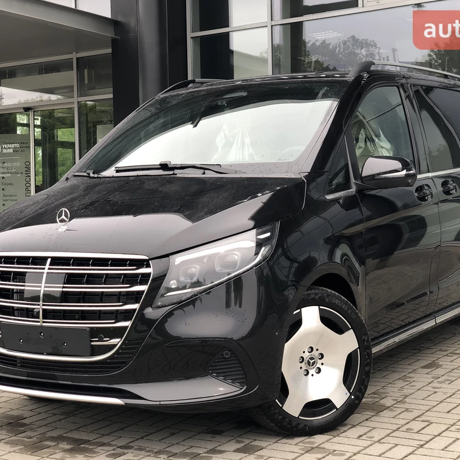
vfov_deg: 27.7
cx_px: 247
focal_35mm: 62
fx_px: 932
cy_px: 228
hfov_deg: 27.7
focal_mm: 6
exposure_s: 1/94
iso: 16
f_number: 2.4
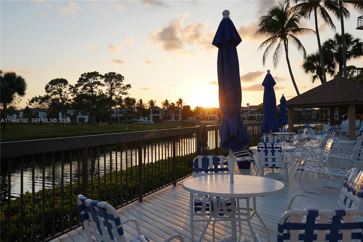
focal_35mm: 35
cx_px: 182
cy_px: 121
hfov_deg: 54.4
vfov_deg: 37.8
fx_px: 353
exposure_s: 1/160
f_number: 6.3
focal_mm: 35
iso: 100
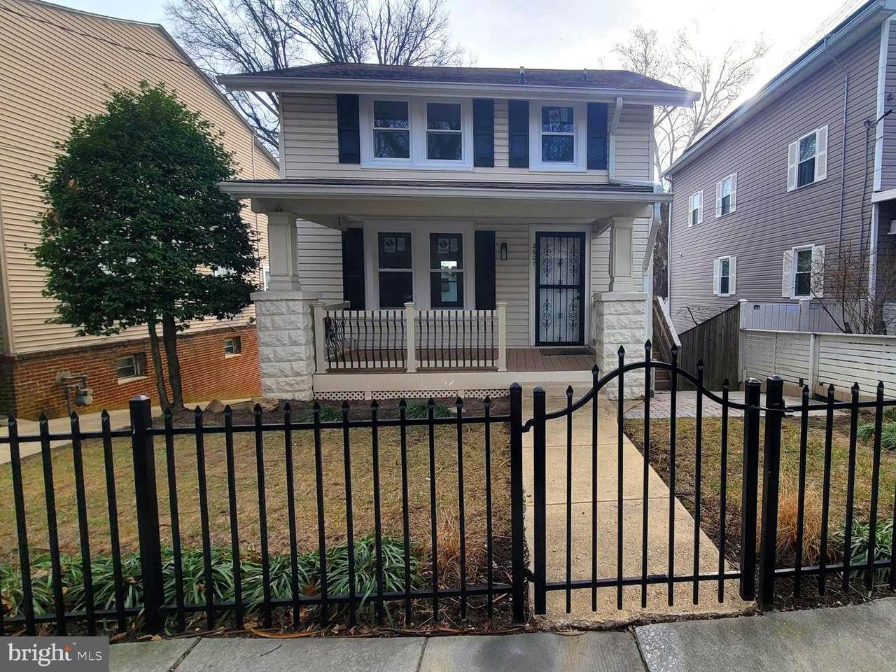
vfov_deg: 89.9
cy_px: 336
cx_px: 448
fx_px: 336
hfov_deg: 106.2
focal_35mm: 13
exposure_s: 1/1070
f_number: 2.2
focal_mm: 2.2
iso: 50
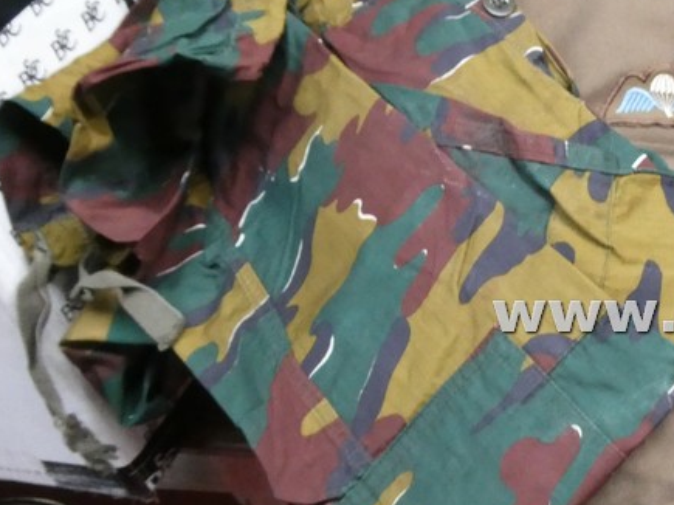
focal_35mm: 60
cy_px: 311
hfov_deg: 28.9
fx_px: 1168
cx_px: 753
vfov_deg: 24.3
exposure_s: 1/125
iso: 640
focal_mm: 4.3
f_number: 3.3
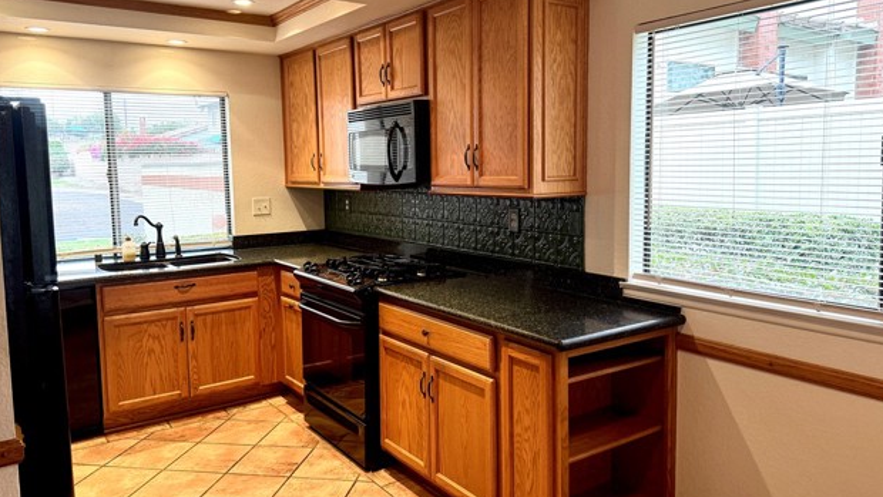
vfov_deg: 42.9
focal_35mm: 27
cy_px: 221
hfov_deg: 69.8
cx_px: 447
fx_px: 632
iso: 125
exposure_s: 1/120
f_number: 1.78
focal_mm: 6.76
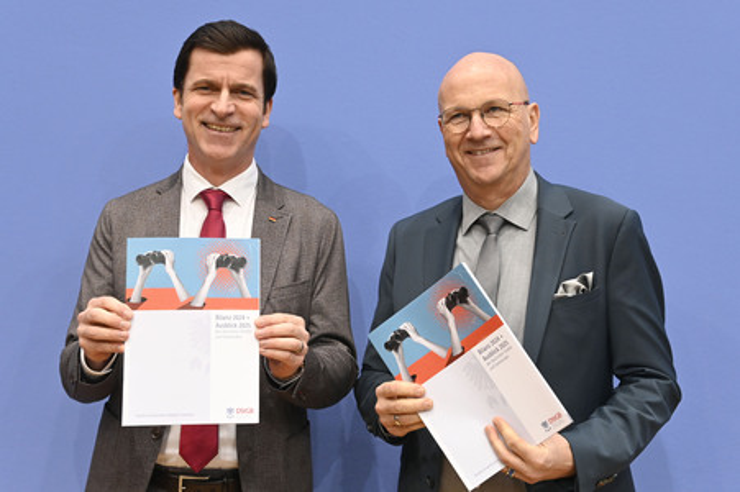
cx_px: 370
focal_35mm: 55
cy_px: 246
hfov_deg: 36.3
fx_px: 1130
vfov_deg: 24.6
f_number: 4.5
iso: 5000
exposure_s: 1/400
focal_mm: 55
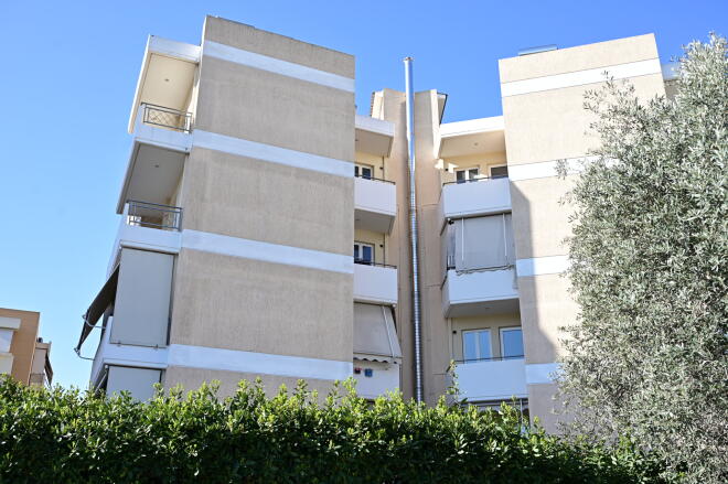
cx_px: 364
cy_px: 242
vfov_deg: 38.3
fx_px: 697
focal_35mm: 34
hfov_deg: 55.1
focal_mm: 34.5
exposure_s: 1/200
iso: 100
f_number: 5.6
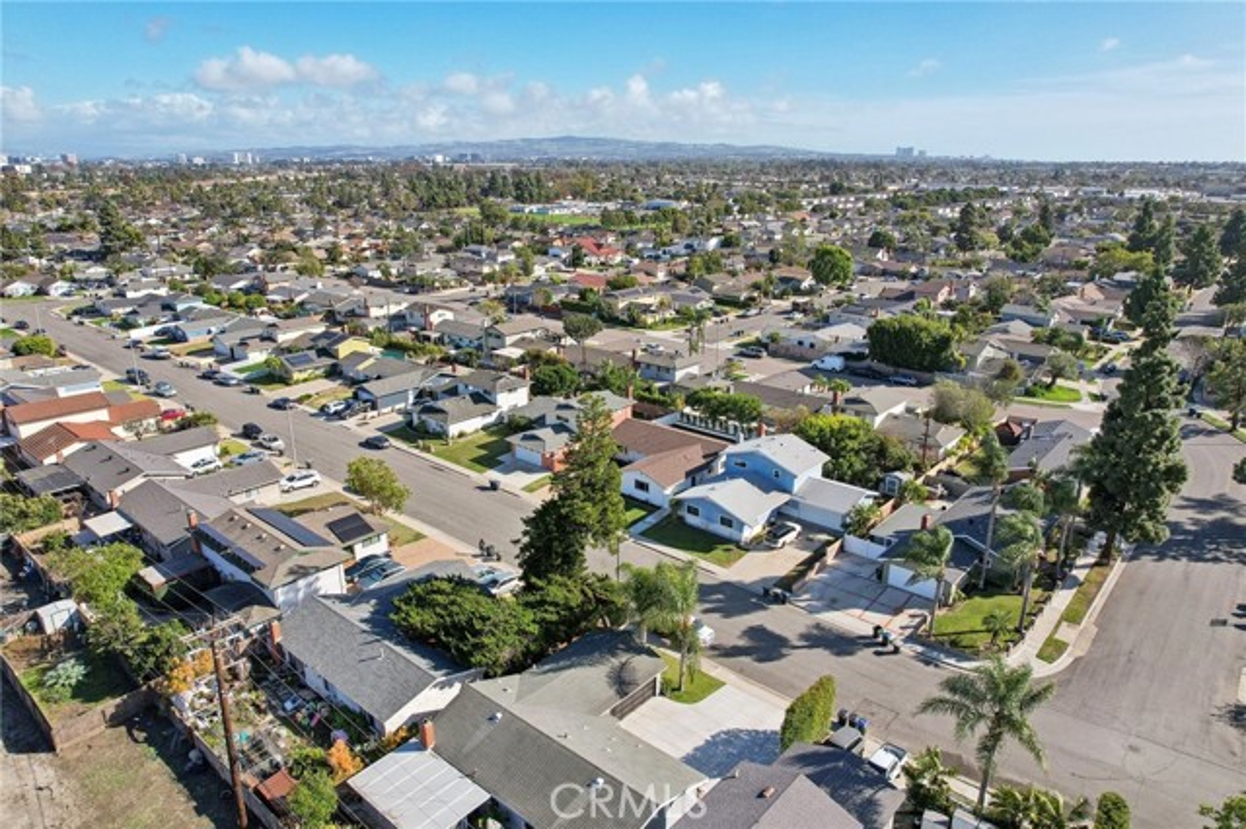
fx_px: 761
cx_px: 623
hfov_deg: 78.6
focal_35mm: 22
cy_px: 414
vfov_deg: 57.2
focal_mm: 8.4
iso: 120
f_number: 2.8
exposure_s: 1/2000
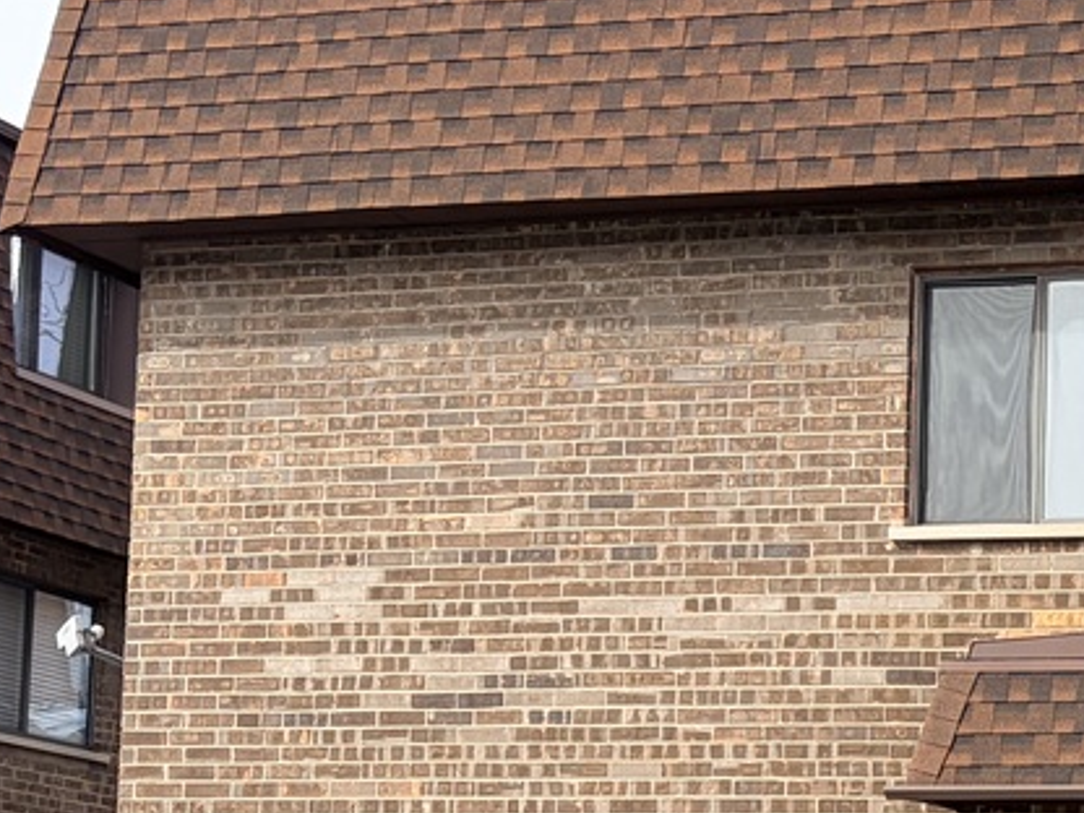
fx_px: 2818
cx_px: 1418
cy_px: 954
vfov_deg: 15.8
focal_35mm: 90
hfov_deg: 20.0
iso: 64
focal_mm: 5.96
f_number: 1.6
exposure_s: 1/2141
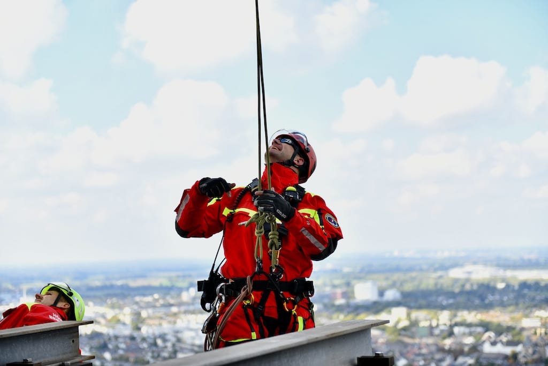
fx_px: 1066
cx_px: 274
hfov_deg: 28.8
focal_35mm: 70
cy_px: 183
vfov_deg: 19.5
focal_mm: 70
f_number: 2.8
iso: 64
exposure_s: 1/250
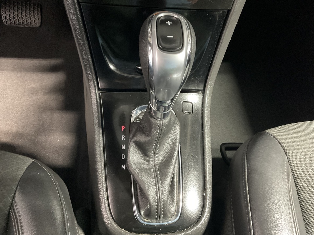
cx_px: 157
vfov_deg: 48.2
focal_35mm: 29
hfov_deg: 61.7
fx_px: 263
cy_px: 118
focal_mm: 3
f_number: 1.8
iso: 500
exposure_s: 1/30
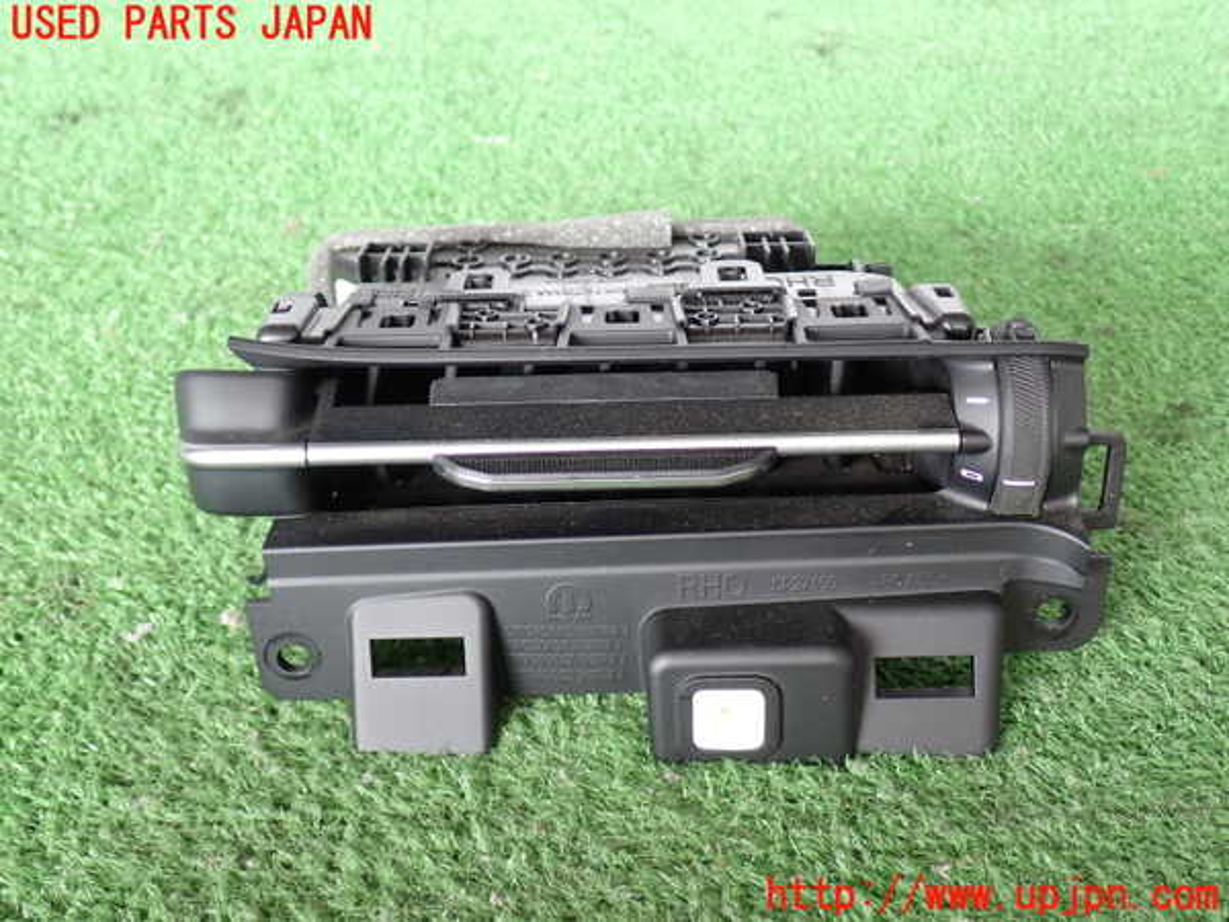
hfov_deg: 49.0
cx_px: 614
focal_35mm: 38
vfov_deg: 37.7
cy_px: 461
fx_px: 1349
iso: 200
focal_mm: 6.83
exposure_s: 1/40
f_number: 2.7
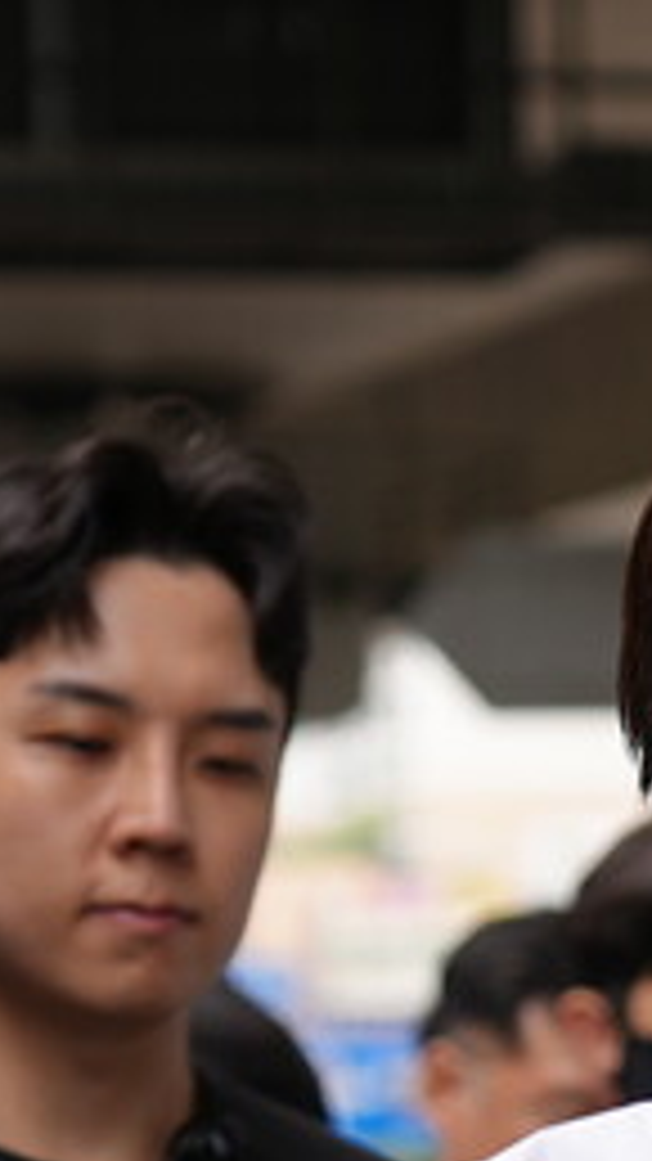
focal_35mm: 273
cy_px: 1249
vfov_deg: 7.9
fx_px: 8396
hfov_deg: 4.4
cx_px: 1052
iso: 125
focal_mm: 70
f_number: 4
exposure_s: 1/160
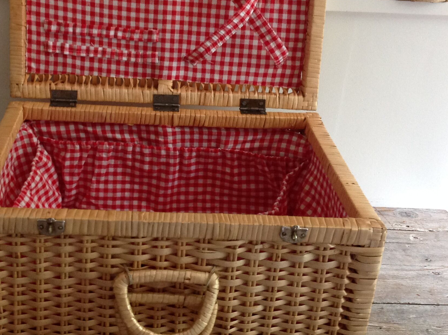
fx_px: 711
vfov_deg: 26.4
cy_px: 122
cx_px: 163
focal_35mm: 55
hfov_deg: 34.8
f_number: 2.4
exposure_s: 1/15
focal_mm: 4.28
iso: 200
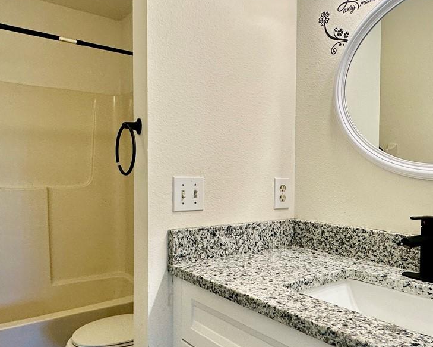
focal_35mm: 30
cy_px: 187
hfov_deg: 58.3
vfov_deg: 48.5
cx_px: 262
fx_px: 384
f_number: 2.2
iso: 100
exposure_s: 1/120
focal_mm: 2.22
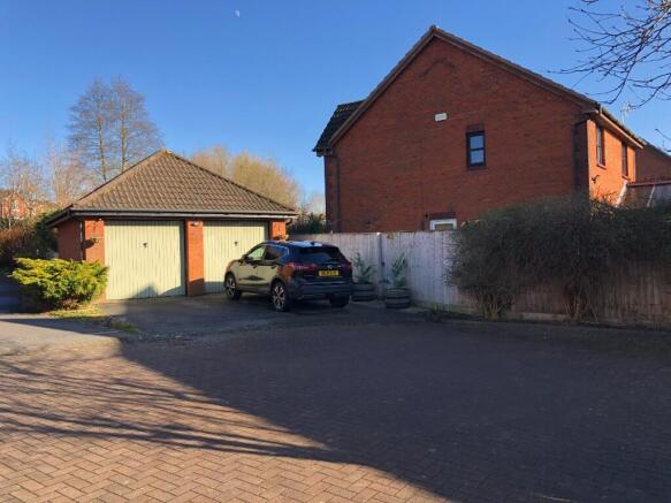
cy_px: 252
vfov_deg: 49.7
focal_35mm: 28
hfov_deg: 63.5
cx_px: 336
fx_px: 543
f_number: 1.8
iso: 20
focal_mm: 4
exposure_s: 1/716
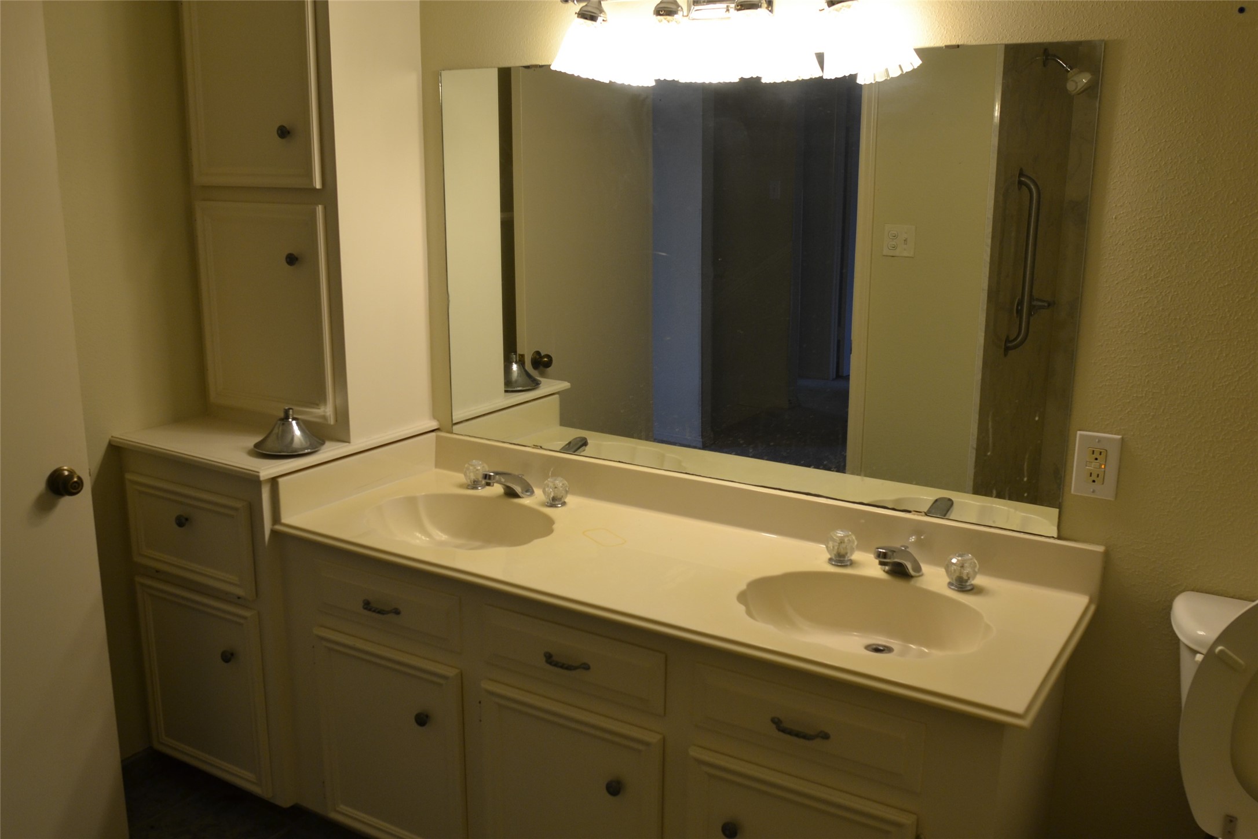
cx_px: 629
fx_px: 1048
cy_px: 420
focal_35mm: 30
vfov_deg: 43.6
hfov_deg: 61.9
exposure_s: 1/60
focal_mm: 20
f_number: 4
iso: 400
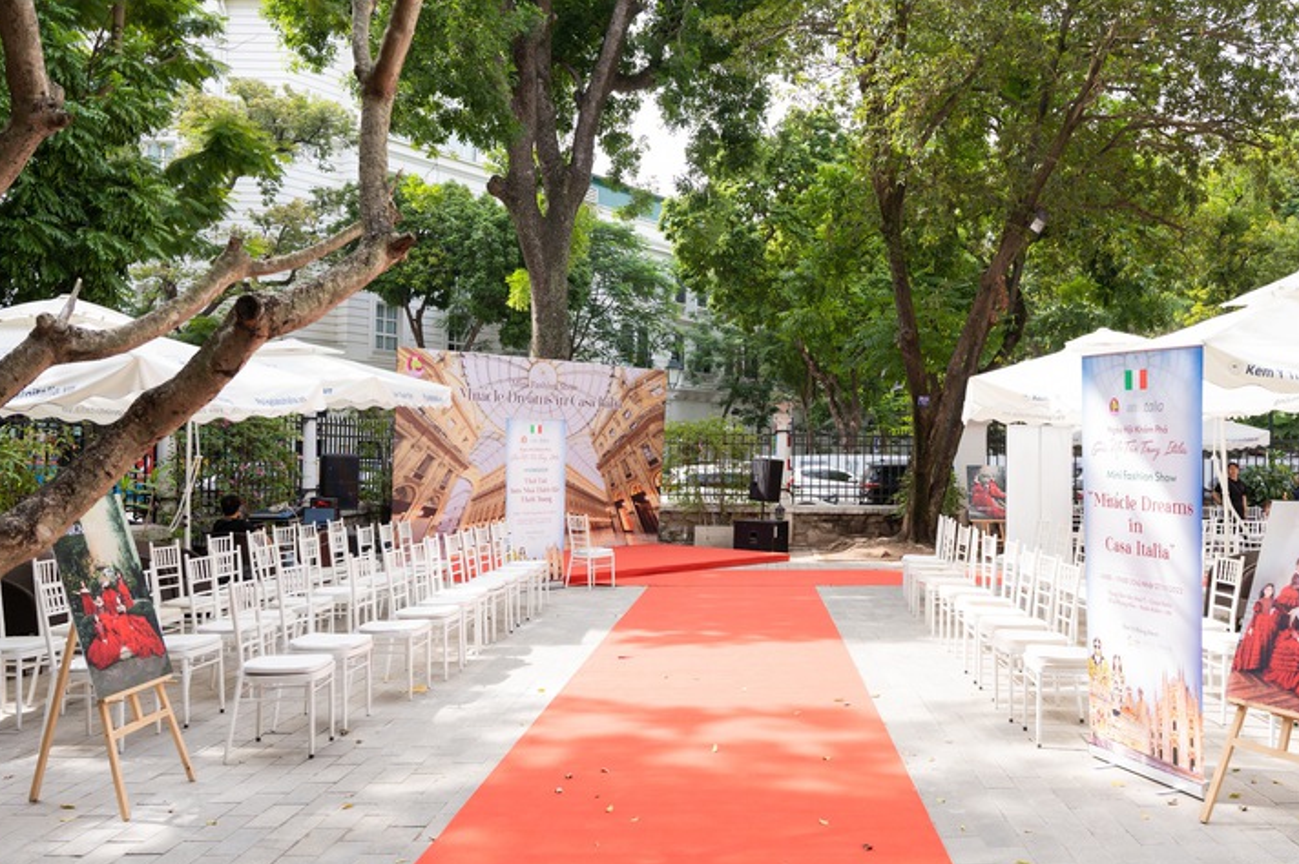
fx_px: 1046
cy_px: 375
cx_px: 728
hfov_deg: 63.5
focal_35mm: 29
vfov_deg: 44.8
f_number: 4
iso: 100
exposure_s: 1/200
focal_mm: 24
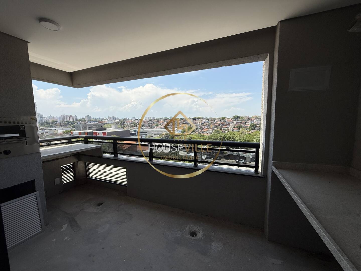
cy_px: 136
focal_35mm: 14
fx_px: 146
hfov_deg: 102.1
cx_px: 180
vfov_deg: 85.7
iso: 50
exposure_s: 1/2320
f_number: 2.2
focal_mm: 2.22
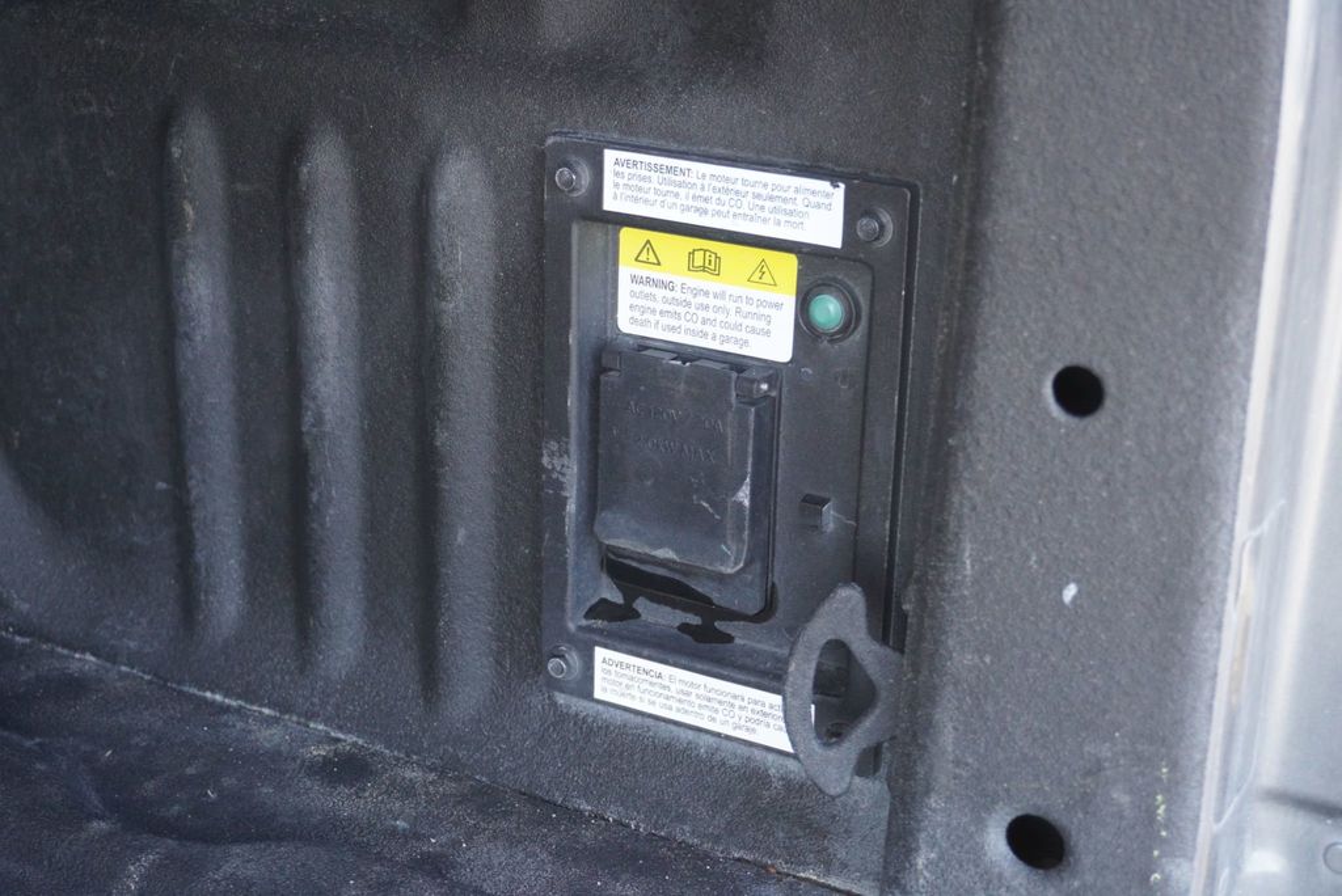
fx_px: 1958
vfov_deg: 25.8
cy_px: 448
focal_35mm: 52
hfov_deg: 37.8
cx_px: 671
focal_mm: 35
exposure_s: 1/160
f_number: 5.6
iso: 1250
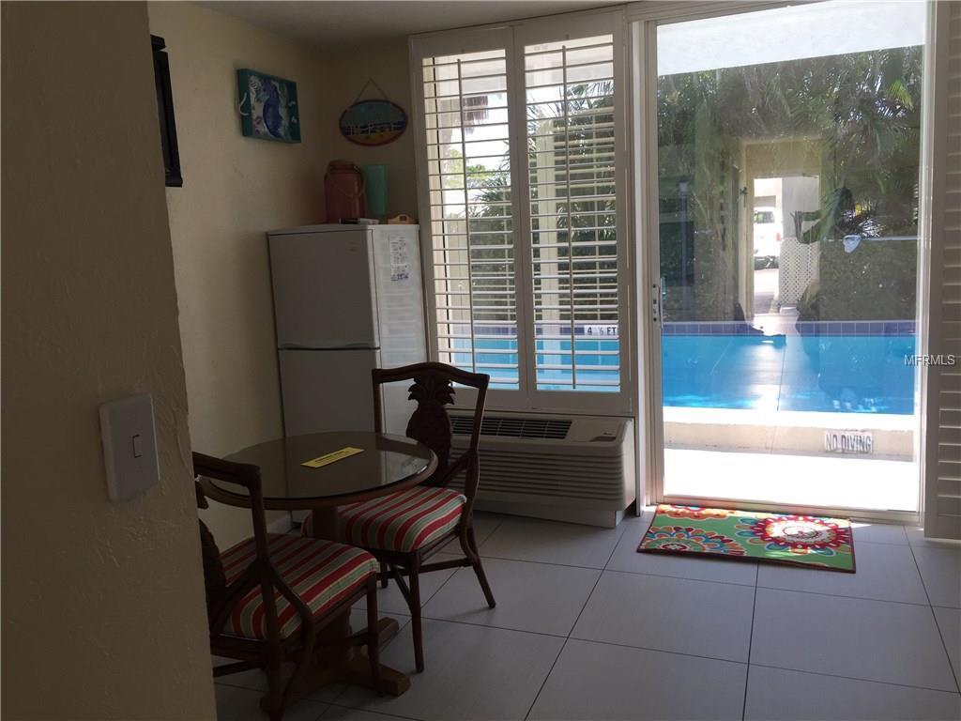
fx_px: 805
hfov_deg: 61.7
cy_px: 360
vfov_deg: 48.2
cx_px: 480
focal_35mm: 29
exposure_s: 1/120
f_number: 2.2
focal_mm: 4.15
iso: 50
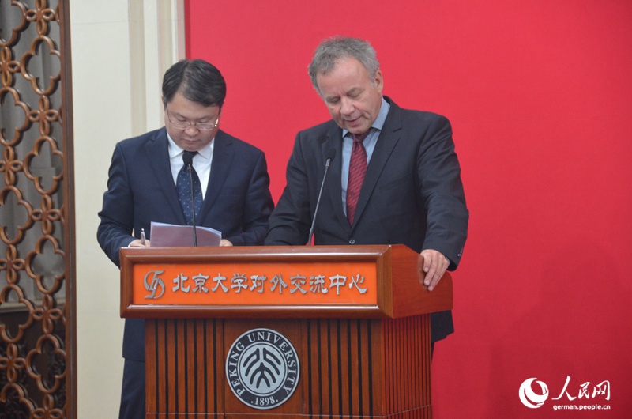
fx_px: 2759
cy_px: 210
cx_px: 316
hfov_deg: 13.1
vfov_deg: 8.7
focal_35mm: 158
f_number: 5.3
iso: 1600
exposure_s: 1/10
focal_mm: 105
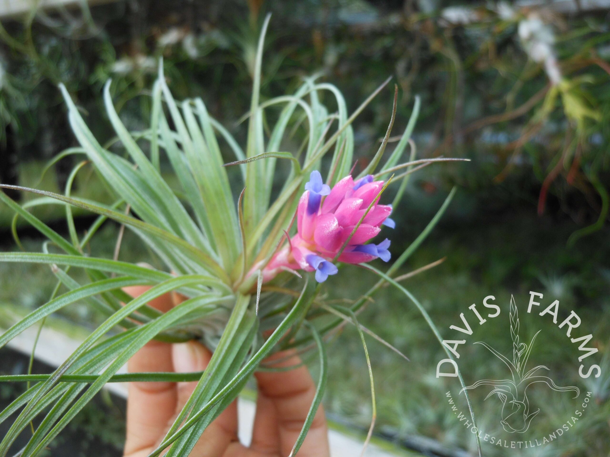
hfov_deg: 55.4
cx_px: 305
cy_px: 228
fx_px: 582
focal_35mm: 33
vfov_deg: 42.9
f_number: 4
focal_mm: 5.9
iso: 80
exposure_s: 1/160
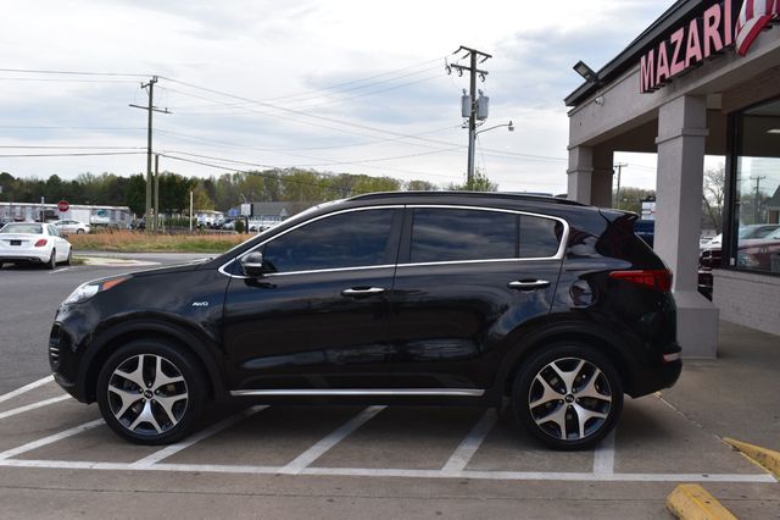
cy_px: 260
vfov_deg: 38.3
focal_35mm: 34
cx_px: 390
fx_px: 747
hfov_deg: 55.1
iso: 400
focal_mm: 23
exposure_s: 1/250
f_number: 10
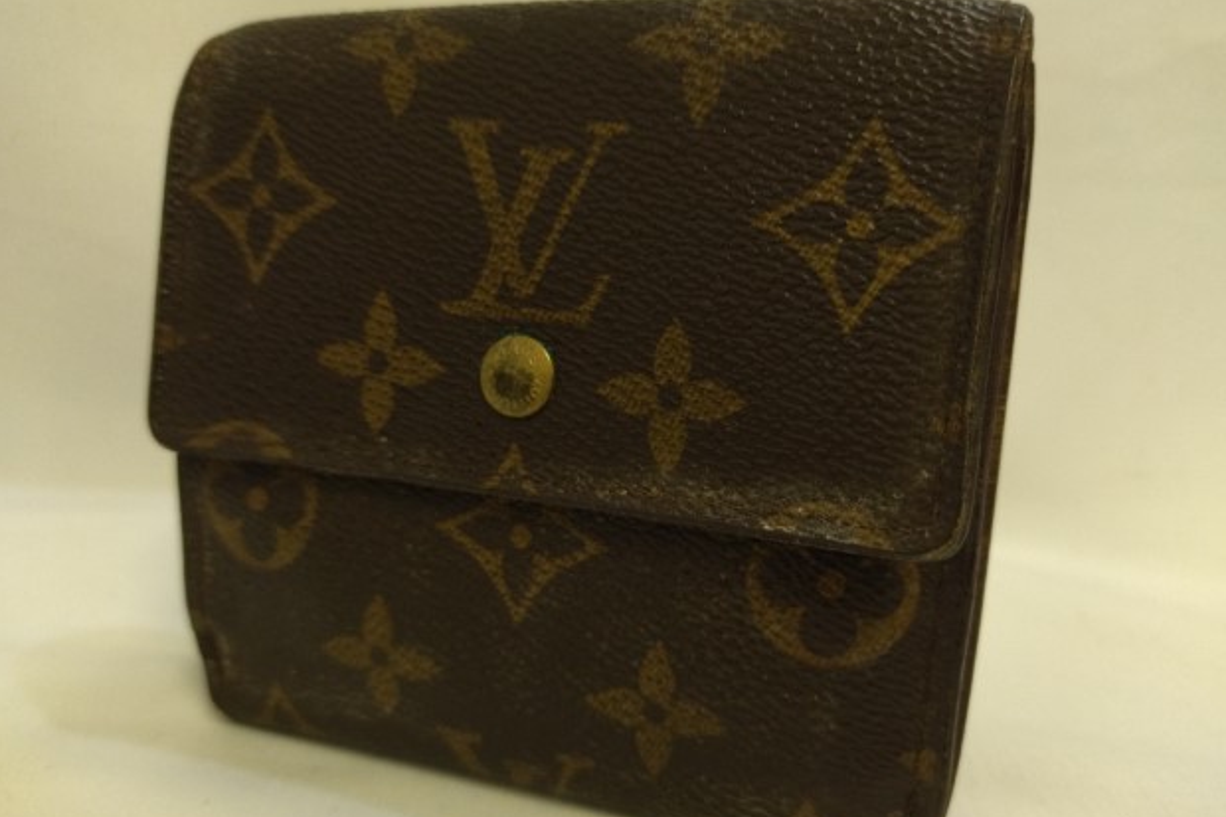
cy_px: 433
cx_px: 625
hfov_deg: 63.7
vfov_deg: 44.9
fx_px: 987
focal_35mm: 29
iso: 400
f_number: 1.79
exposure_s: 1/100
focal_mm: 4.74
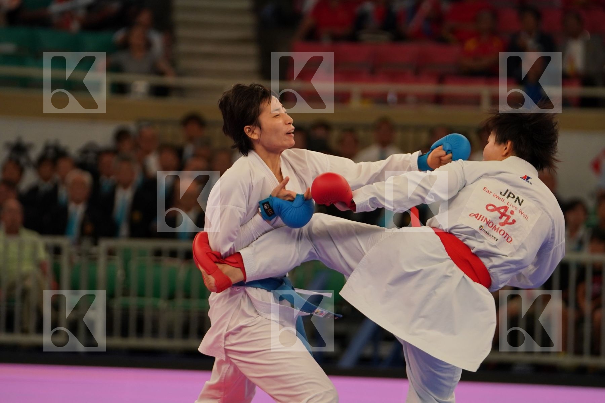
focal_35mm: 252
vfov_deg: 5.5
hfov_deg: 8.2
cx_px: 302
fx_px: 4235
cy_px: 202
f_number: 2.8
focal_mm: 168
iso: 1250
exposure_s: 1/1000
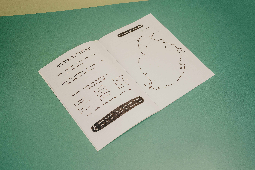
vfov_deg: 27.0
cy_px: 85
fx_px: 354
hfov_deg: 39.6
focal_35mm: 50
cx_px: 128
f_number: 10
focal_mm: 50
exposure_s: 1/160
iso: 1250
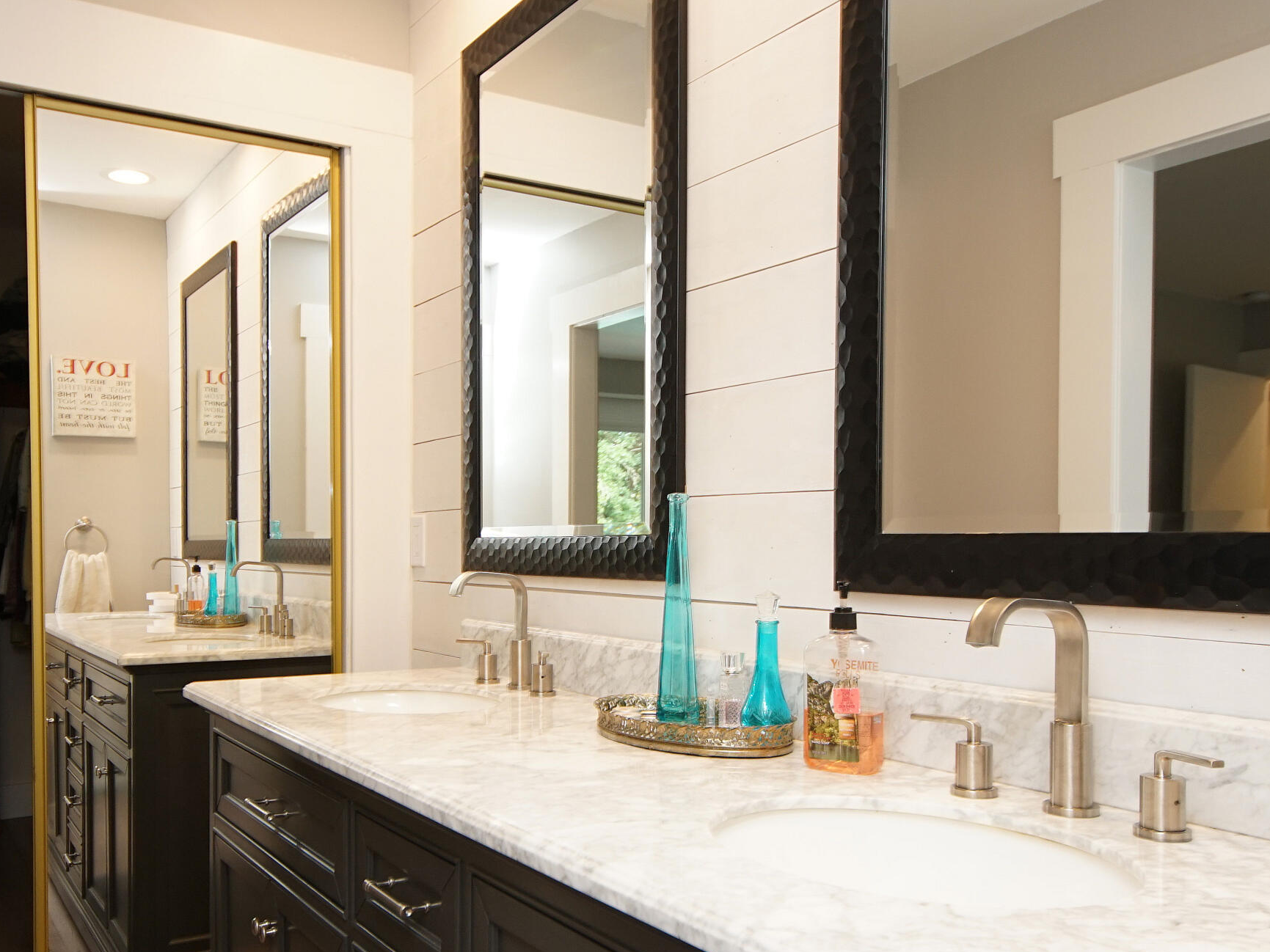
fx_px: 1101
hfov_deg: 59.9
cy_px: 586
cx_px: 591
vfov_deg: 46.4
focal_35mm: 30
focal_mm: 12
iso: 400
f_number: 4.5
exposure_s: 1/60
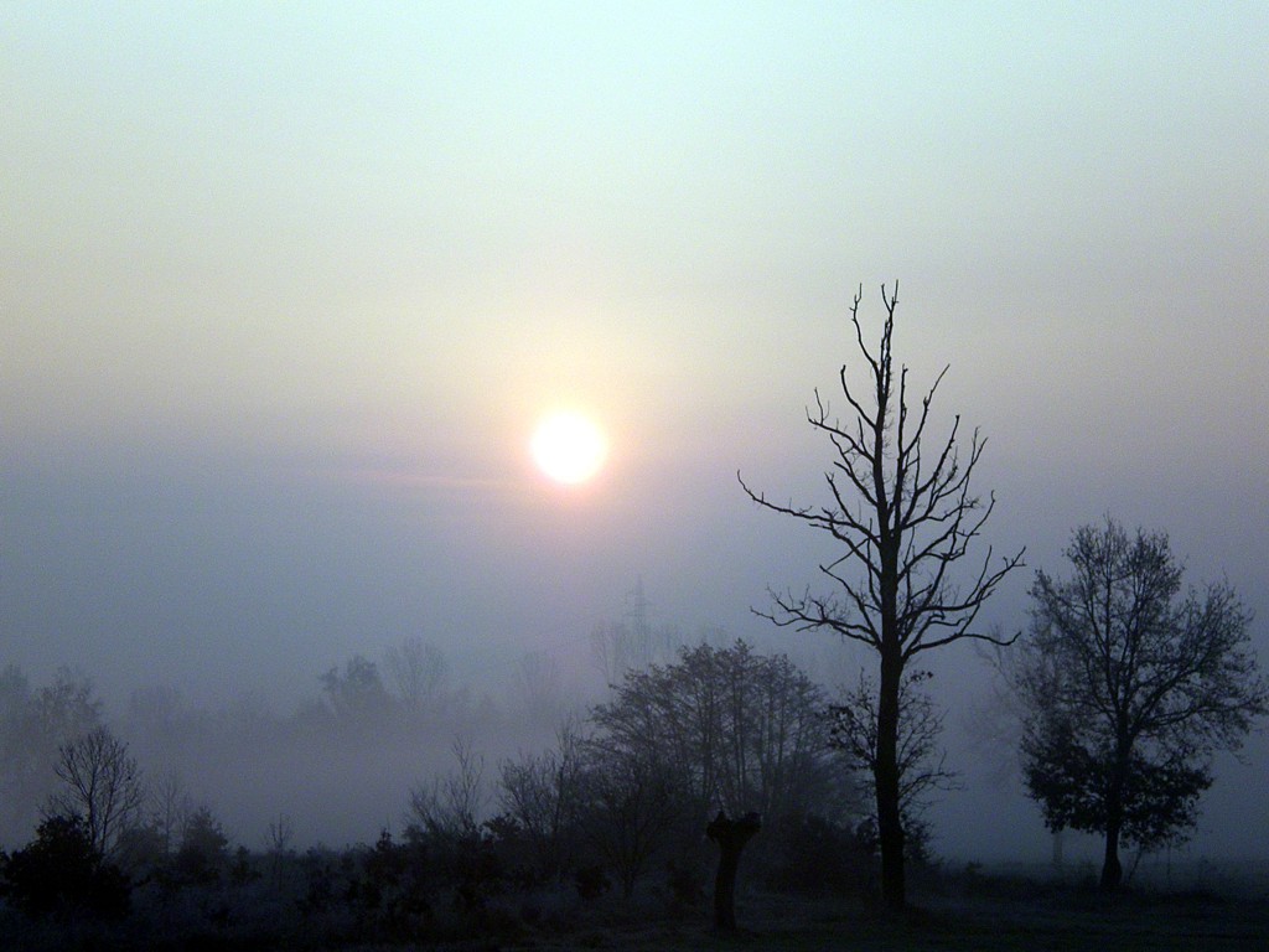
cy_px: 476
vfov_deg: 13.0
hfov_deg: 17.3
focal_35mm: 114
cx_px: 634
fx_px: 4179
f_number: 5.9
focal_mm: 18.9
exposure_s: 1/200
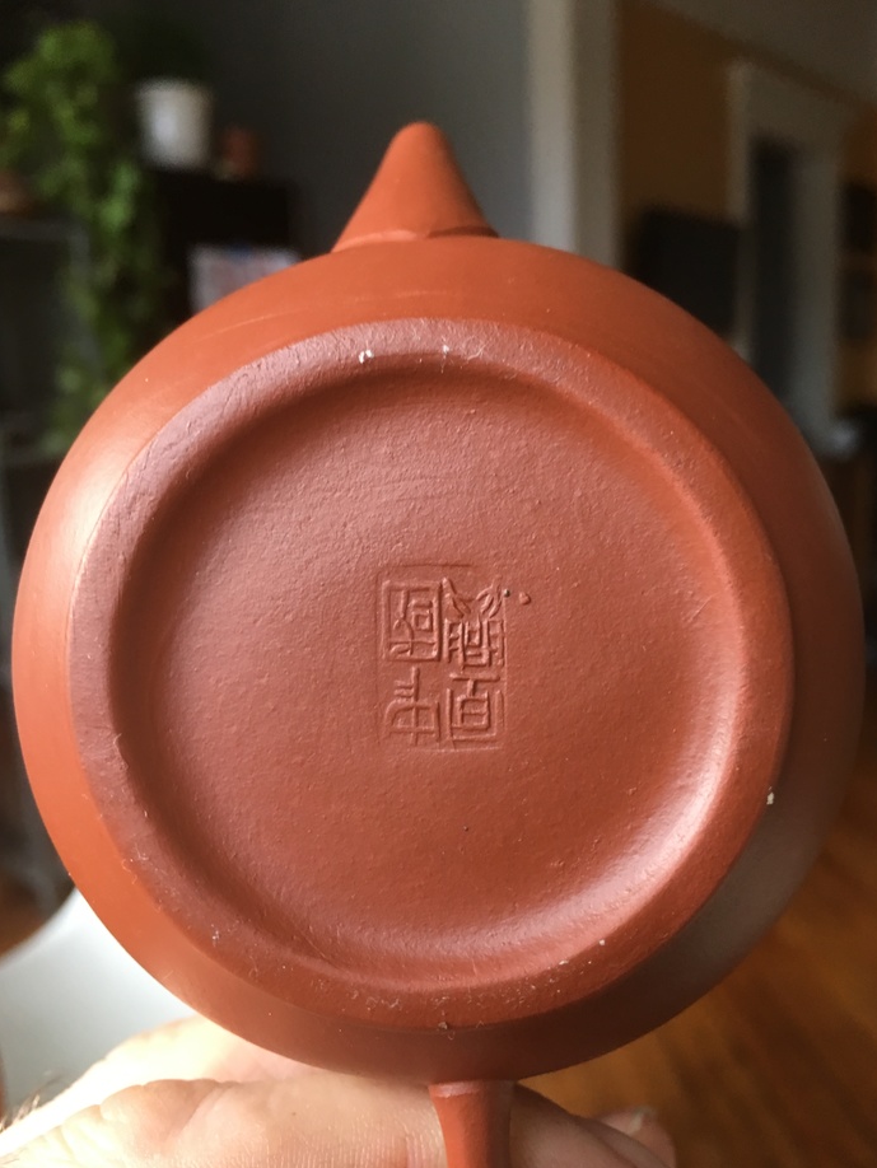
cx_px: 453
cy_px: 584
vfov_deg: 60.0
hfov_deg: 46.8
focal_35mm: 30
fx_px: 1013
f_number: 2.2
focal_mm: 4.15
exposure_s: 1/30
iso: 100
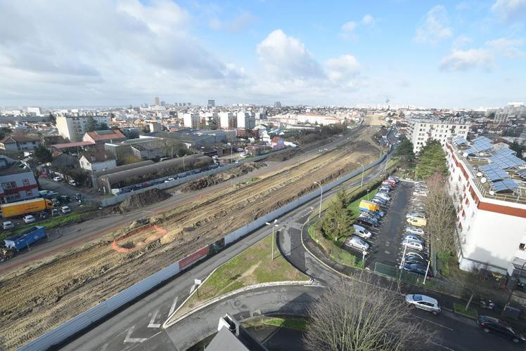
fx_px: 219
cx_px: 263
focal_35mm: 15
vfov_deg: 77.4
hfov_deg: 100.3
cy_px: 176
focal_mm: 10
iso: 200
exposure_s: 1/320
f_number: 9
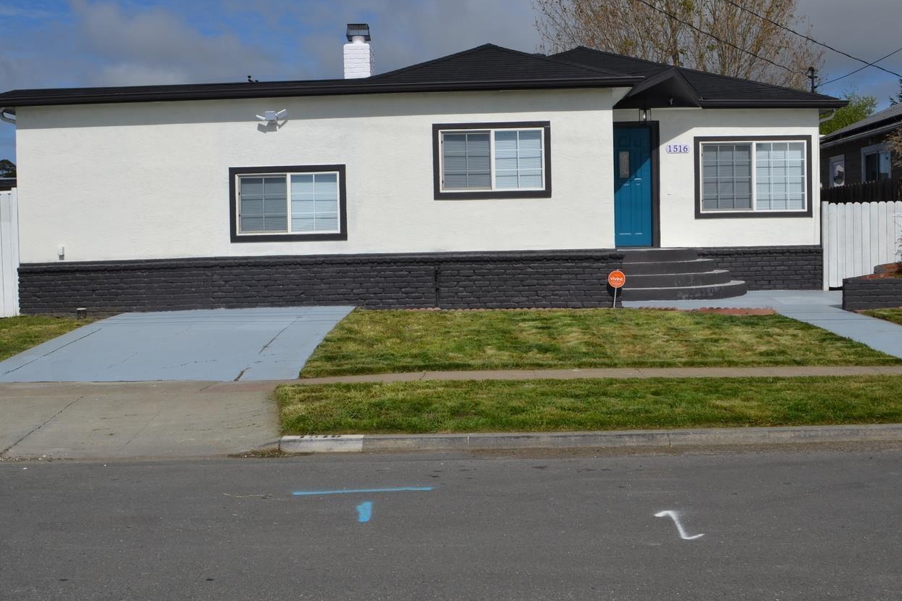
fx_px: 1077
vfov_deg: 31.2
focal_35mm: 43
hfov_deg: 45.4
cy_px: 280
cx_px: 459
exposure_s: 1/400
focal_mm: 22
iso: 100
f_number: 10
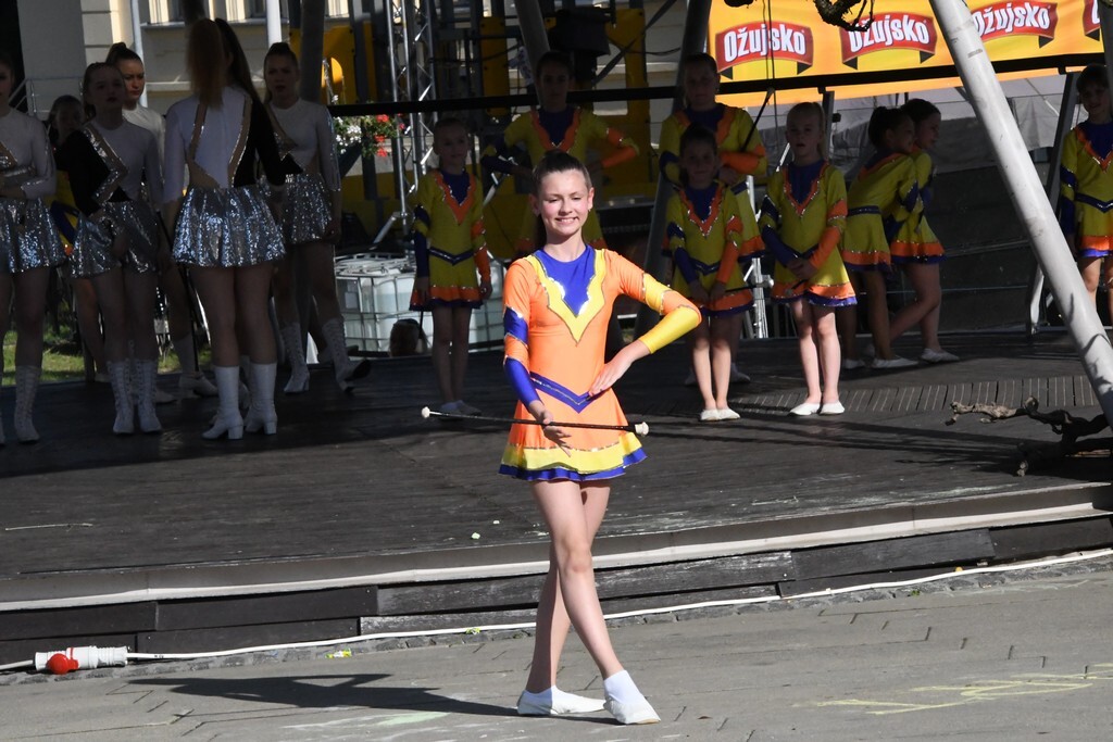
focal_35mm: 183
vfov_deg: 7.5
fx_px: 5658
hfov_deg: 11.2
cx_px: 556
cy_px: 371
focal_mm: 122
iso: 6400
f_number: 18
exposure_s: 1/5000
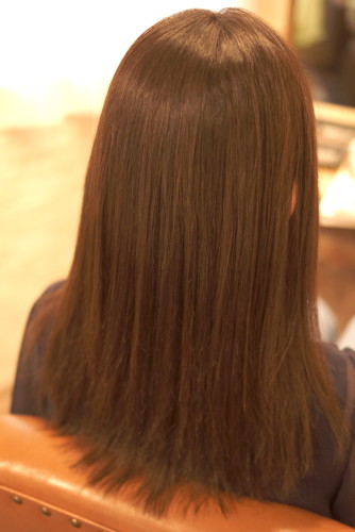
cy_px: 266
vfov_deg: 37.8
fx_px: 775
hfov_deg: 25.8
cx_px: 178
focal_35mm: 52
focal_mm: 35
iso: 800
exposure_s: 1/400
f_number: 2
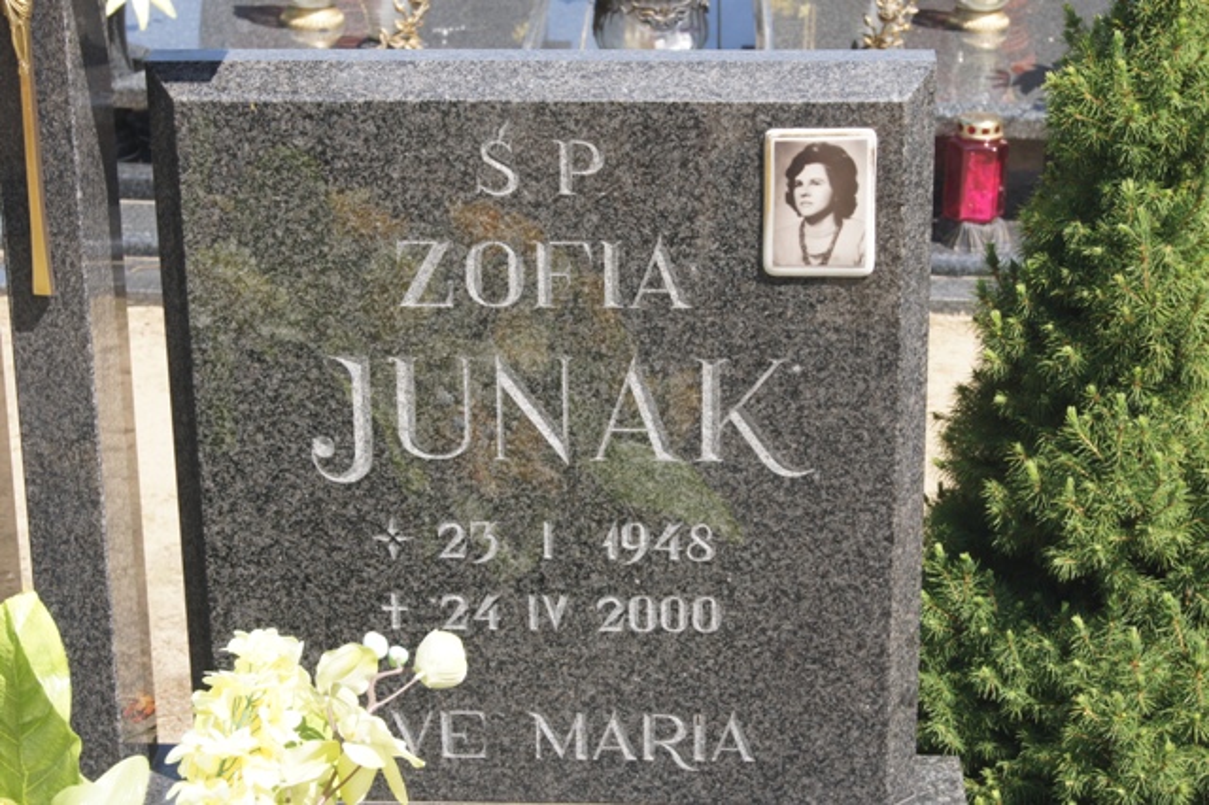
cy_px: 402
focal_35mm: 75
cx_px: 604
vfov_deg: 18.2
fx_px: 2517
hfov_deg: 27.0
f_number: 13
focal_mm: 50
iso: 200
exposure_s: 1/125
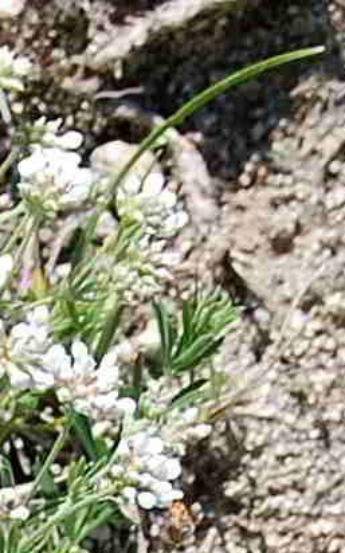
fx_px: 8240
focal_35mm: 547
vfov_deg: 3.8
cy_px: 1052
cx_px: -440
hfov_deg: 2.4
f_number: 8
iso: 100
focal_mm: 38
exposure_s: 1/250
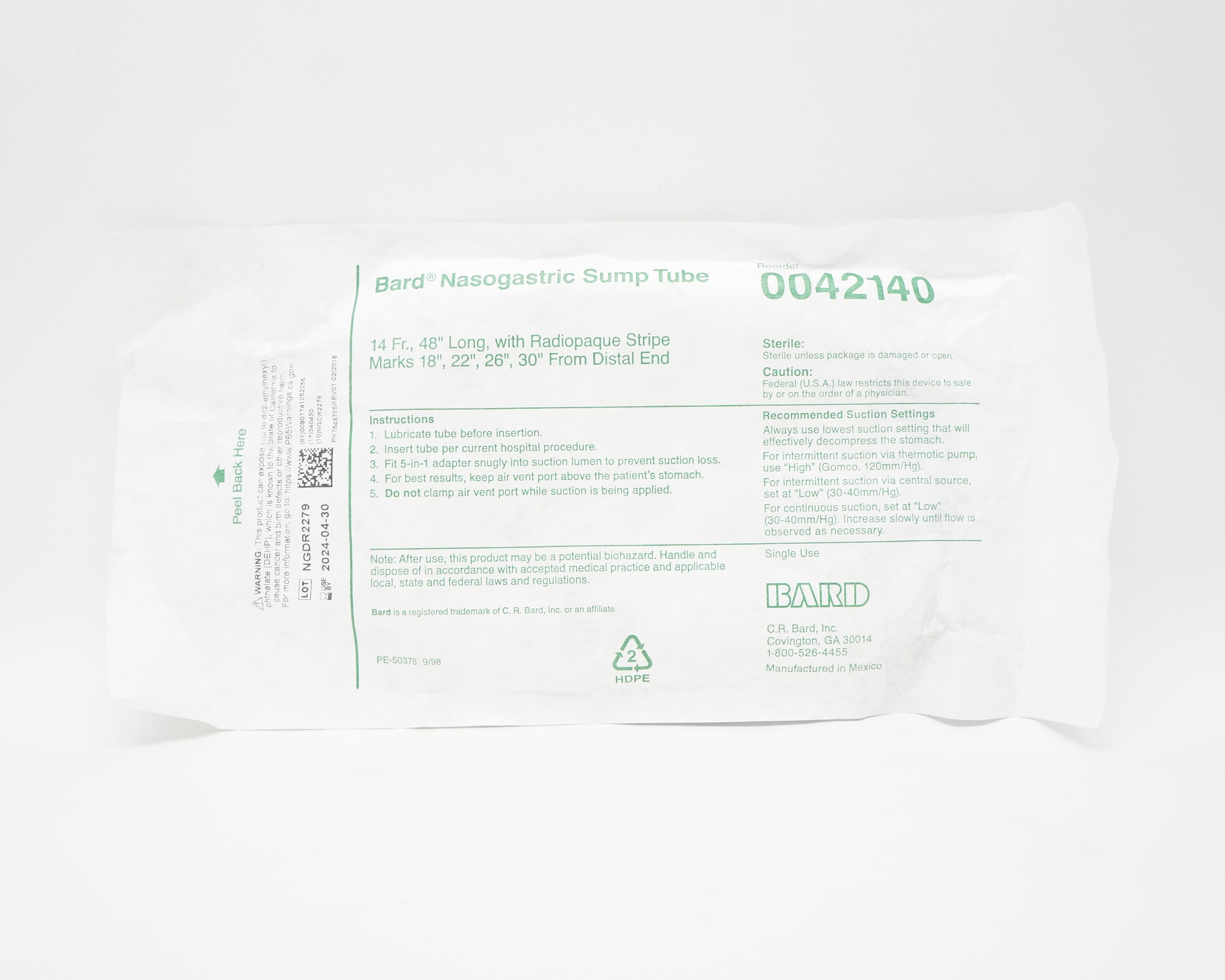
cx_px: 601
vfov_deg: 47.1
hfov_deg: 57.2
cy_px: 493
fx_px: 1124
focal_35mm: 31
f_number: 6.3
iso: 1600
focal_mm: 18
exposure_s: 1/160
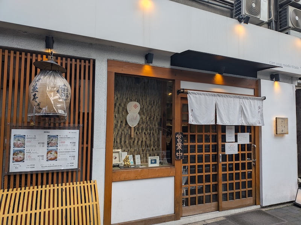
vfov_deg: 56.8
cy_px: 112
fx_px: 209
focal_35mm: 24
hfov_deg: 71.6
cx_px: 150
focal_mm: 4.53
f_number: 1.7
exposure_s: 1/3268
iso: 28
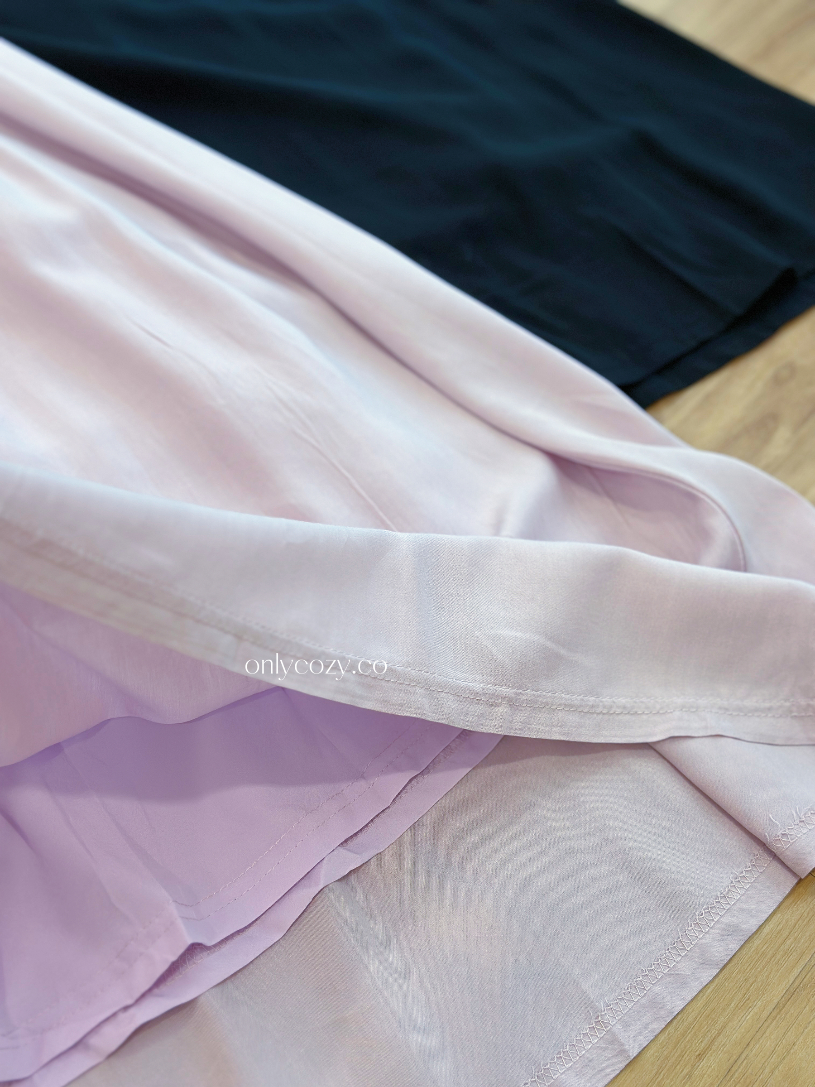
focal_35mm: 48
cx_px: 408
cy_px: 544
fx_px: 1507
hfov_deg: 30.3
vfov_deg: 39.7
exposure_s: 1/50
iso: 125
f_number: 1.78
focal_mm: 6.86
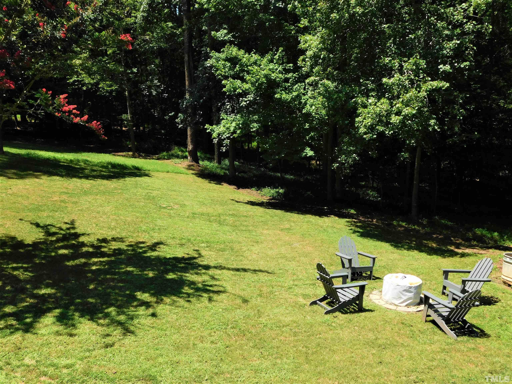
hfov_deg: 51.4
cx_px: 256
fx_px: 532
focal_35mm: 36
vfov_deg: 39.7
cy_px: 192
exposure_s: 1/800
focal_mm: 6.3
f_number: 3.5
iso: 125
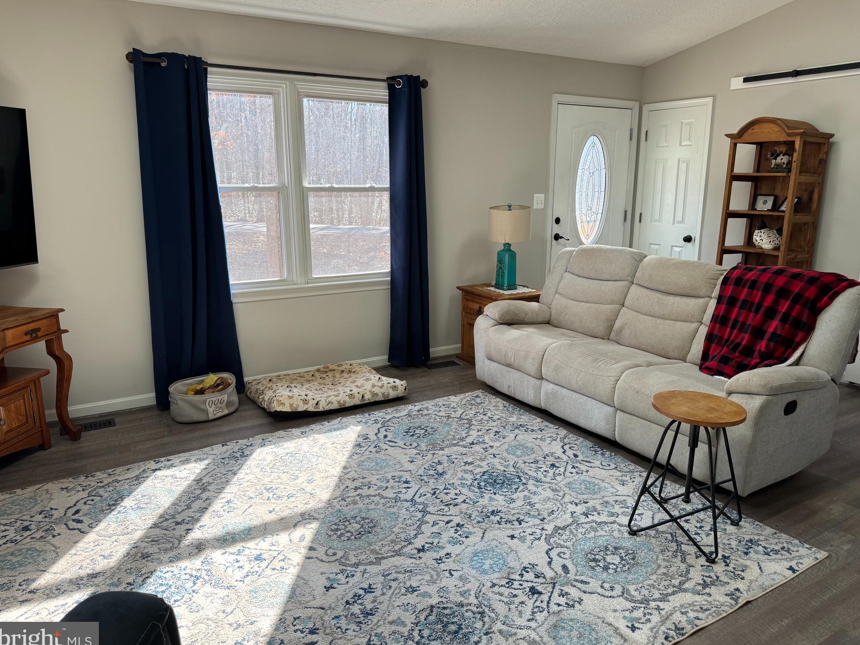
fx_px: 621
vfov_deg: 54.9
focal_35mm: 25
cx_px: 437
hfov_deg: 69.4
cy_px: 322
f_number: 1.78
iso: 64
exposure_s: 1/164
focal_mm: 6.76
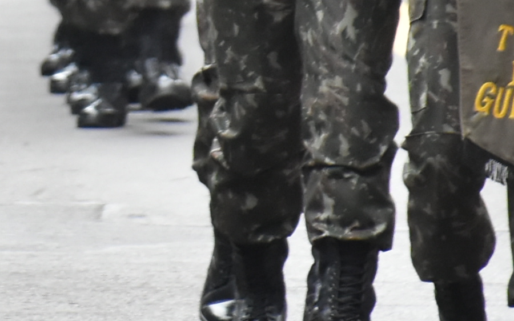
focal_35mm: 1070
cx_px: -251
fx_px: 14985
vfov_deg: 1.2
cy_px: -192
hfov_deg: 2.0
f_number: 5.6
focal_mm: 140
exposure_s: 1/400
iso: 2000
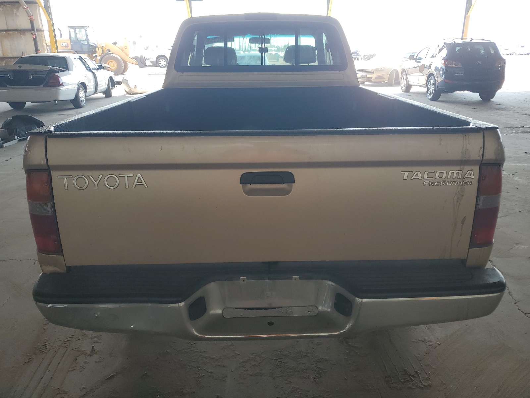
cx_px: 265
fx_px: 398
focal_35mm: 26
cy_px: 199
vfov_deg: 53.1
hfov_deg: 67.3
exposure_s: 1/222
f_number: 1.5
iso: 50
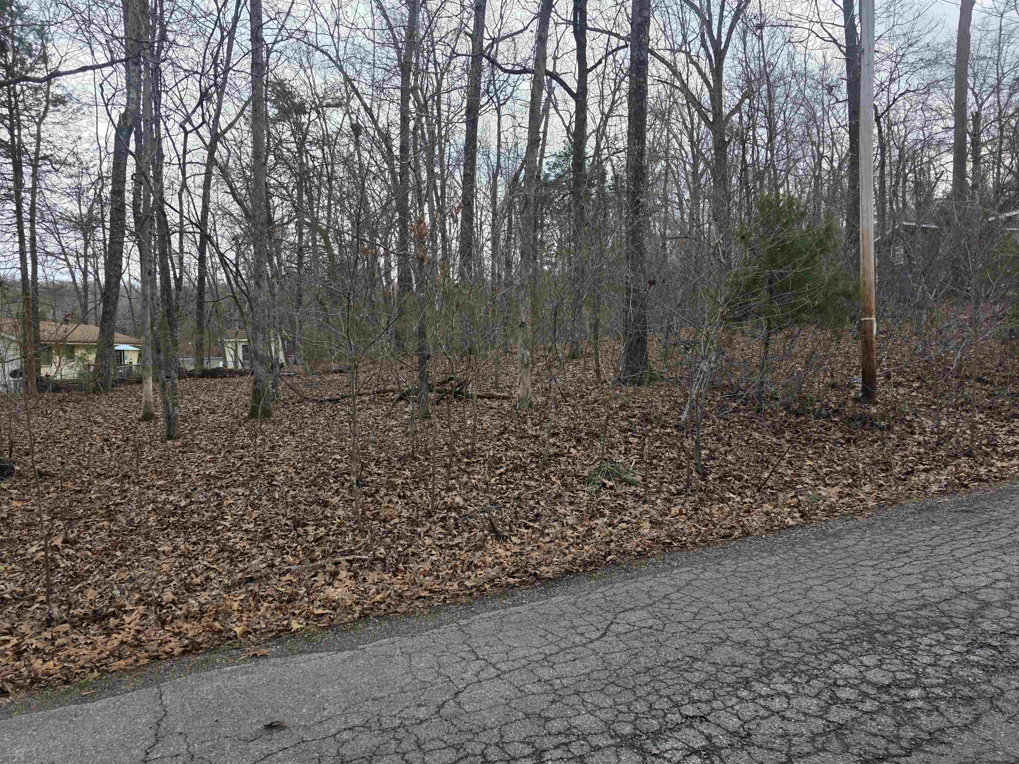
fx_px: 677
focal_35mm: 23
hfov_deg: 73.9
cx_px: 510
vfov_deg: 58.9
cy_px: 382
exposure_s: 1/359
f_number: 1.7
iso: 40
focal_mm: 6.3
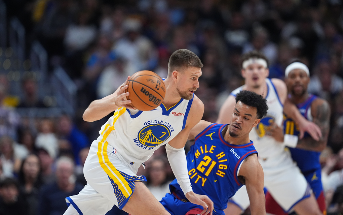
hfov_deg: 5.1
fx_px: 3824
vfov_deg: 3.2
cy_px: 110
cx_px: 171
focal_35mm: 409
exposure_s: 1/2000
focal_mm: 400
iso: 5000
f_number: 3.2
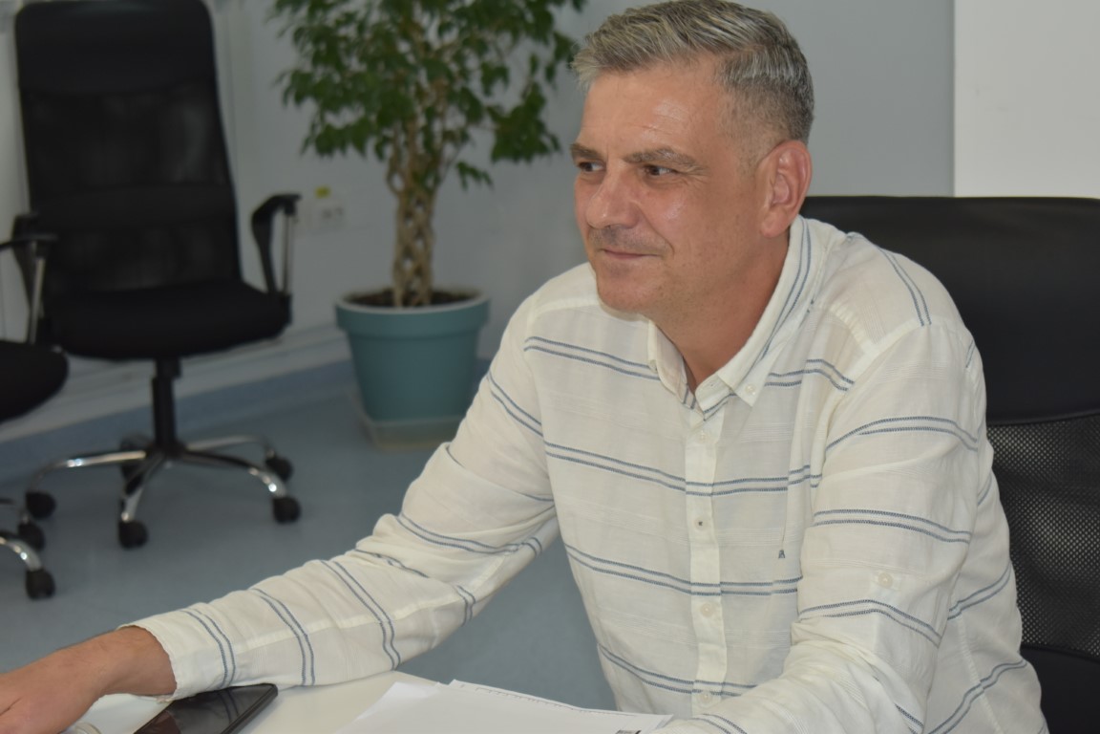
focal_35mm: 82
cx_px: 550
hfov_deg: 24.6
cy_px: 367
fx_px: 2521
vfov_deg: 16.6
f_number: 5.6
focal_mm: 55
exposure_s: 1/125
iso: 720
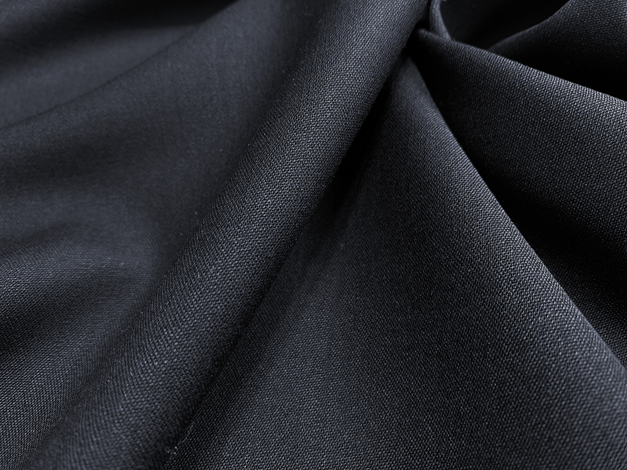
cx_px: 314
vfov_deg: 54.9
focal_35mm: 25
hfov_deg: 69.4
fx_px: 453
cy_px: 235
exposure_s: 1/50
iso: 160
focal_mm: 4.25
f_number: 1.8
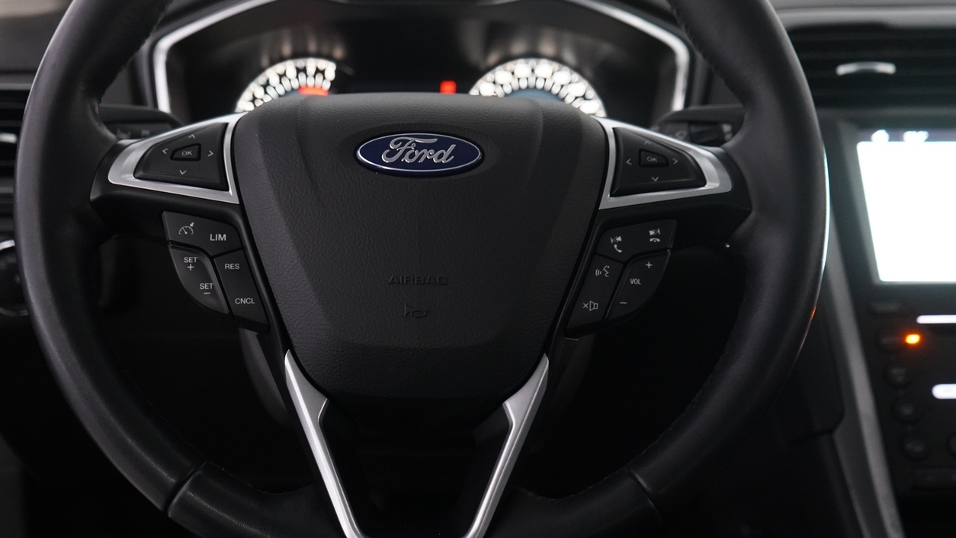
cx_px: 408
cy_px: 210
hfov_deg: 44.4
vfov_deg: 25.9
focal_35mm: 46
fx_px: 1166
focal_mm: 34
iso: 4000
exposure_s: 1/60
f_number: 4
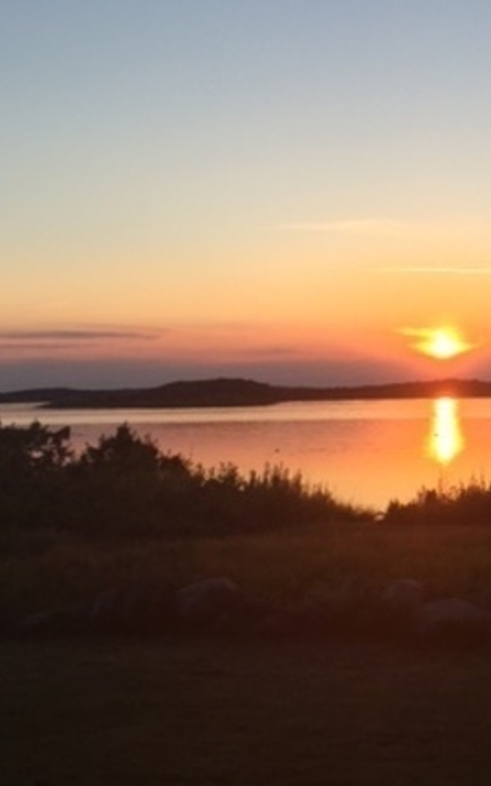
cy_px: 150
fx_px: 1178
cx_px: 445
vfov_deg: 35.6
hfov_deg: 22.9
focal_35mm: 55
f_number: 2.2
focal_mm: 4.15
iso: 32
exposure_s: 1/1364
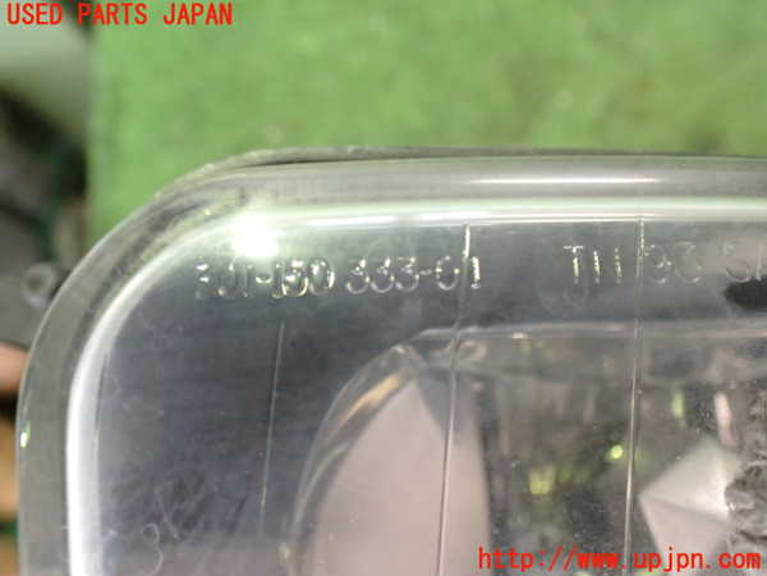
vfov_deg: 46.8
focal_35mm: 30
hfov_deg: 60.0
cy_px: 288
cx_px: 384
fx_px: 665
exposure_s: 1/30
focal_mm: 5.4
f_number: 2.3
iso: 1000
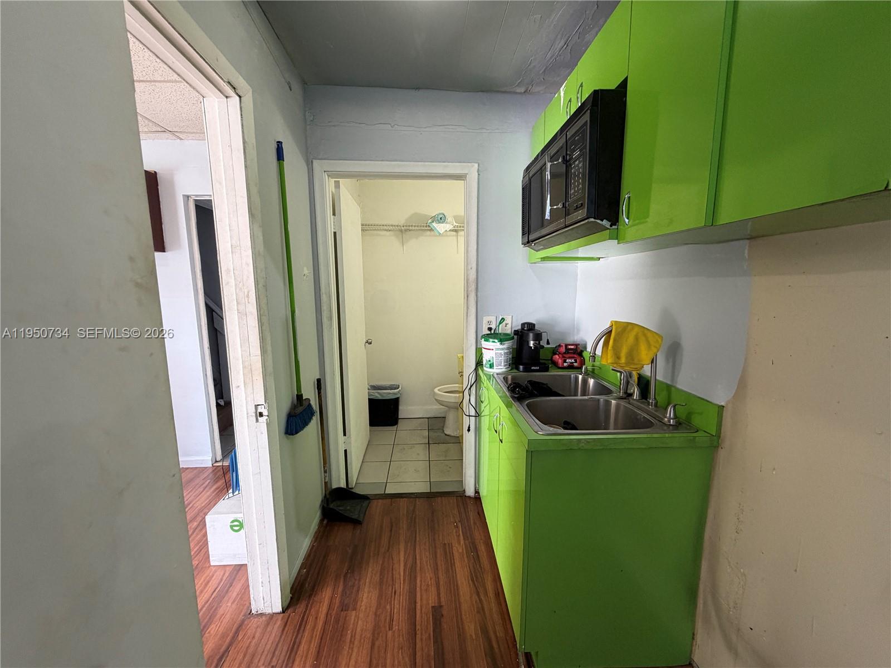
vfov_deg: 85.7
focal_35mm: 14
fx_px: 360
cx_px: 446
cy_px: 334
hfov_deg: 102.1
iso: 200
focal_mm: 2.22
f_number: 2.2
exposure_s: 1/60
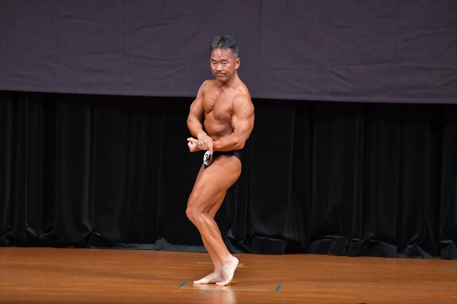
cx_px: 228
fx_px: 3616
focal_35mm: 285
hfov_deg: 7.2
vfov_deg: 4.8
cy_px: 152
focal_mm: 190
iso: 5000
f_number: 5.6
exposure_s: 1/400
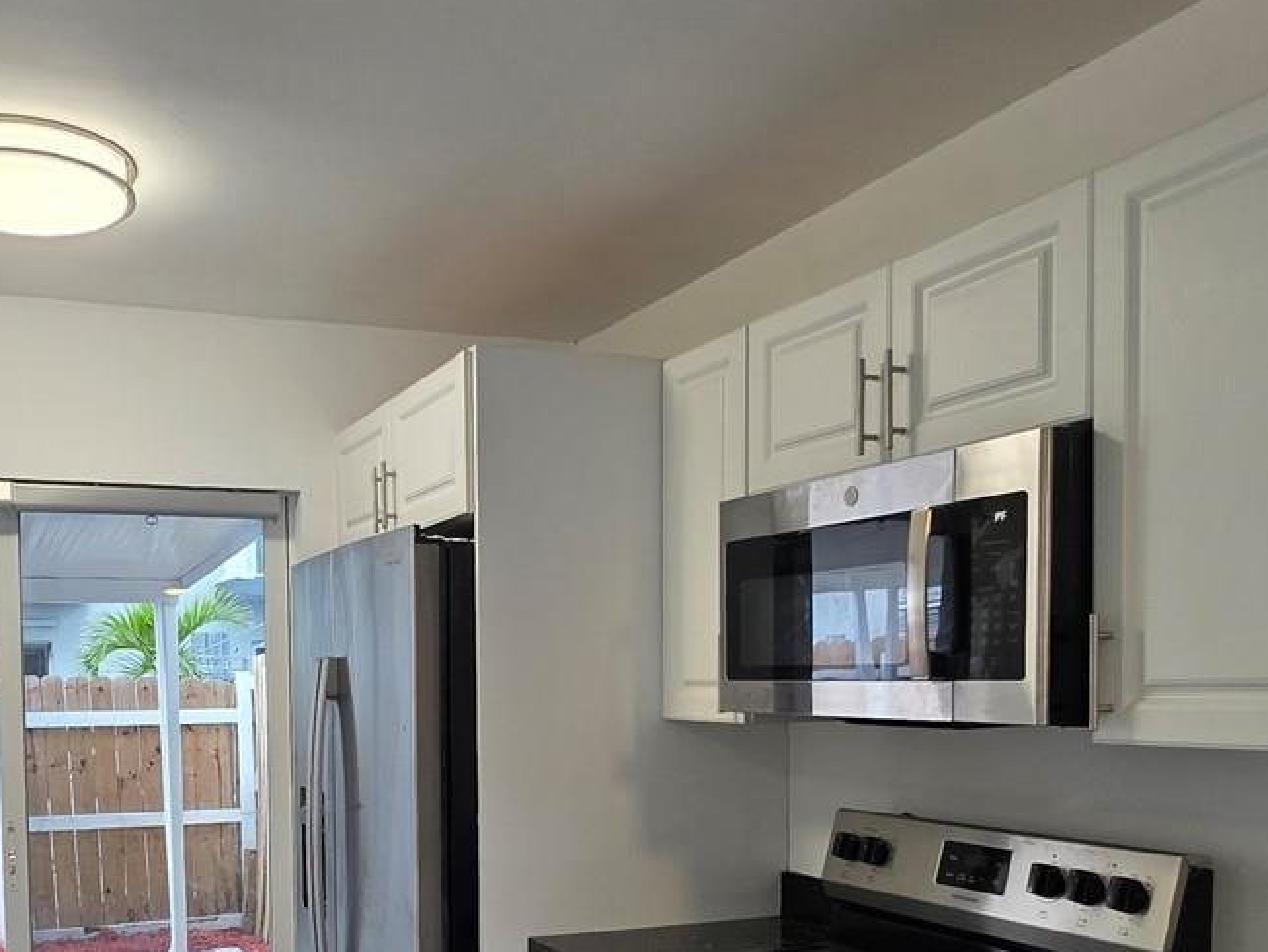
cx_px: 423
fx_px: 1173
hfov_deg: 55.6
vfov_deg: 42.2
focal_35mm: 32
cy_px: 767
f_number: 1.9
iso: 160
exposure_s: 1/120
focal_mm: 2.2
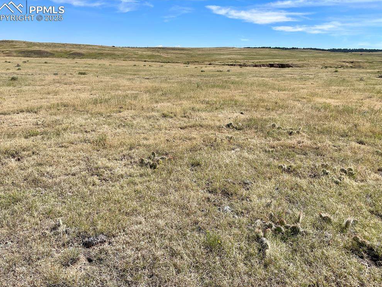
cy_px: 148
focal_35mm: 27
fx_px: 298
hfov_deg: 65.3
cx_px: 185
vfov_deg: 51.3
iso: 32
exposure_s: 1/4132
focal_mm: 4.2
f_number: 1.6
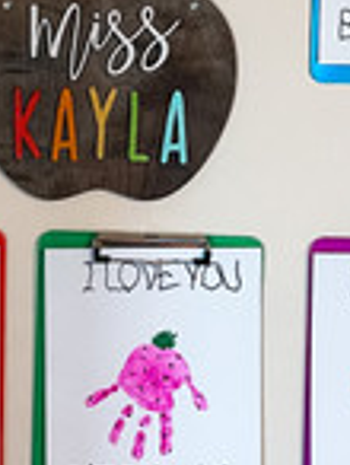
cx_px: 18
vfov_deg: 21.0
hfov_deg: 16.4
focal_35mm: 89
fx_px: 1196
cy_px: -35
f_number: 1.6
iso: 500
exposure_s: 1/60
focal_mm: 5.1
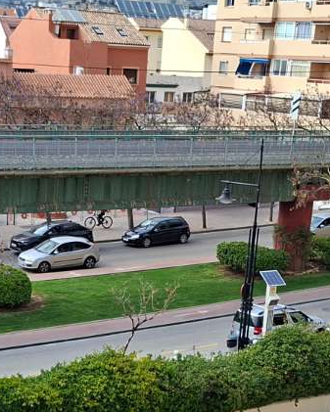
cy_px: 431
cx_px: 97
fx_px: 976
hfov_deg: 19.1
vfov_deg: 22.7
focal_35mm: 80
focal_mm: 5.54
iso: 50
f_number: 1.8
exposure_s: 1/833
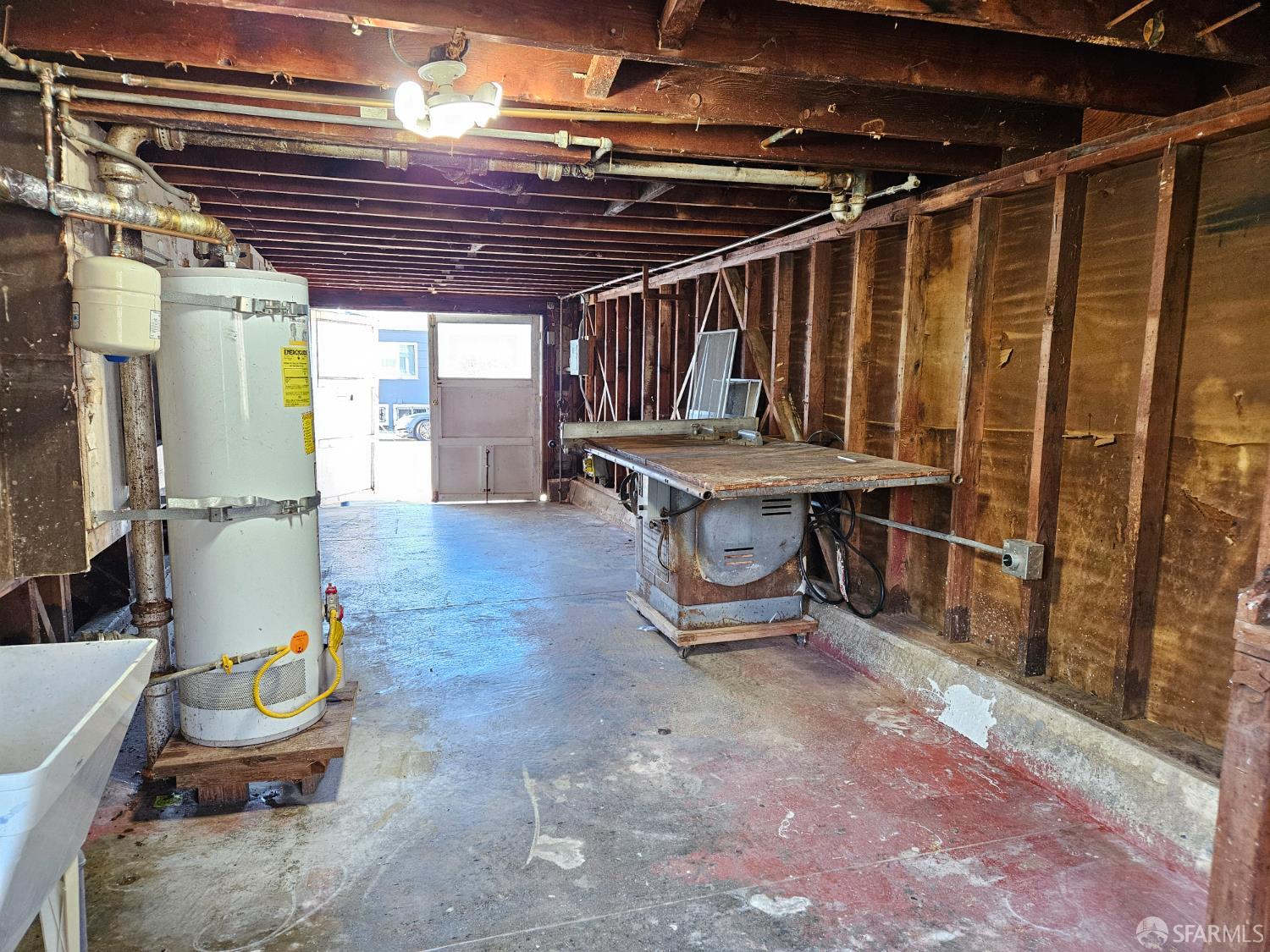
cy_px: 476
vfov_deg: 58.9
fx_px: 844
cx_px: 635
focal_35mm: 23
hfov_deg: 73.9
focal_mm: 5.4
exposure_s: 1/120
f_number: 1.8
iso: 500
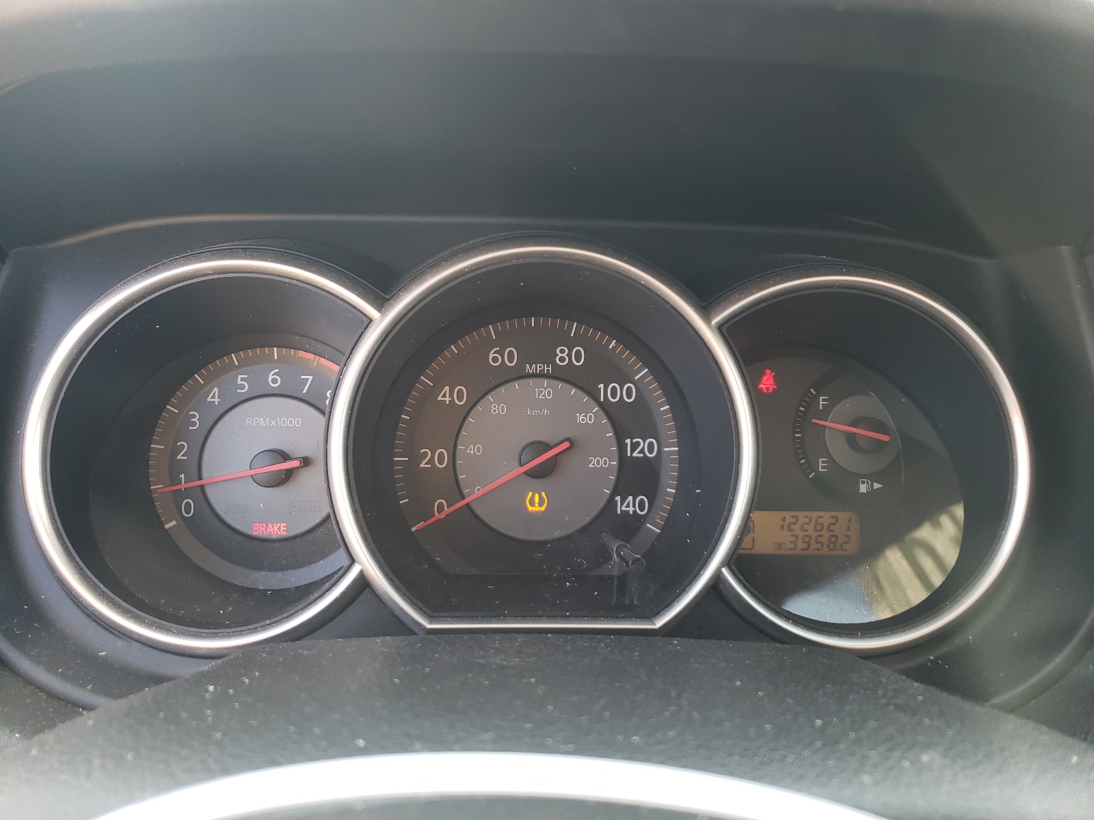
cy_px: 410
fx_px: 822
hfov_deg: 67.3
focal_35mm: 26
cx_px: 547
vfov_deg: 53.1
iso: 60
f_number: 1.5
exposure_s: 1/120
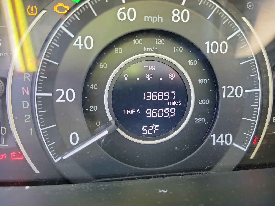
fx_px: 191
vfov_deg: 56.8
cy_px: 103
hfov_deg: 71.6
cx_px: 138
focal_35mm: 24
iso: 406
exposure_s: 1/59
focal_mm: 6.7
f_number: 1.8
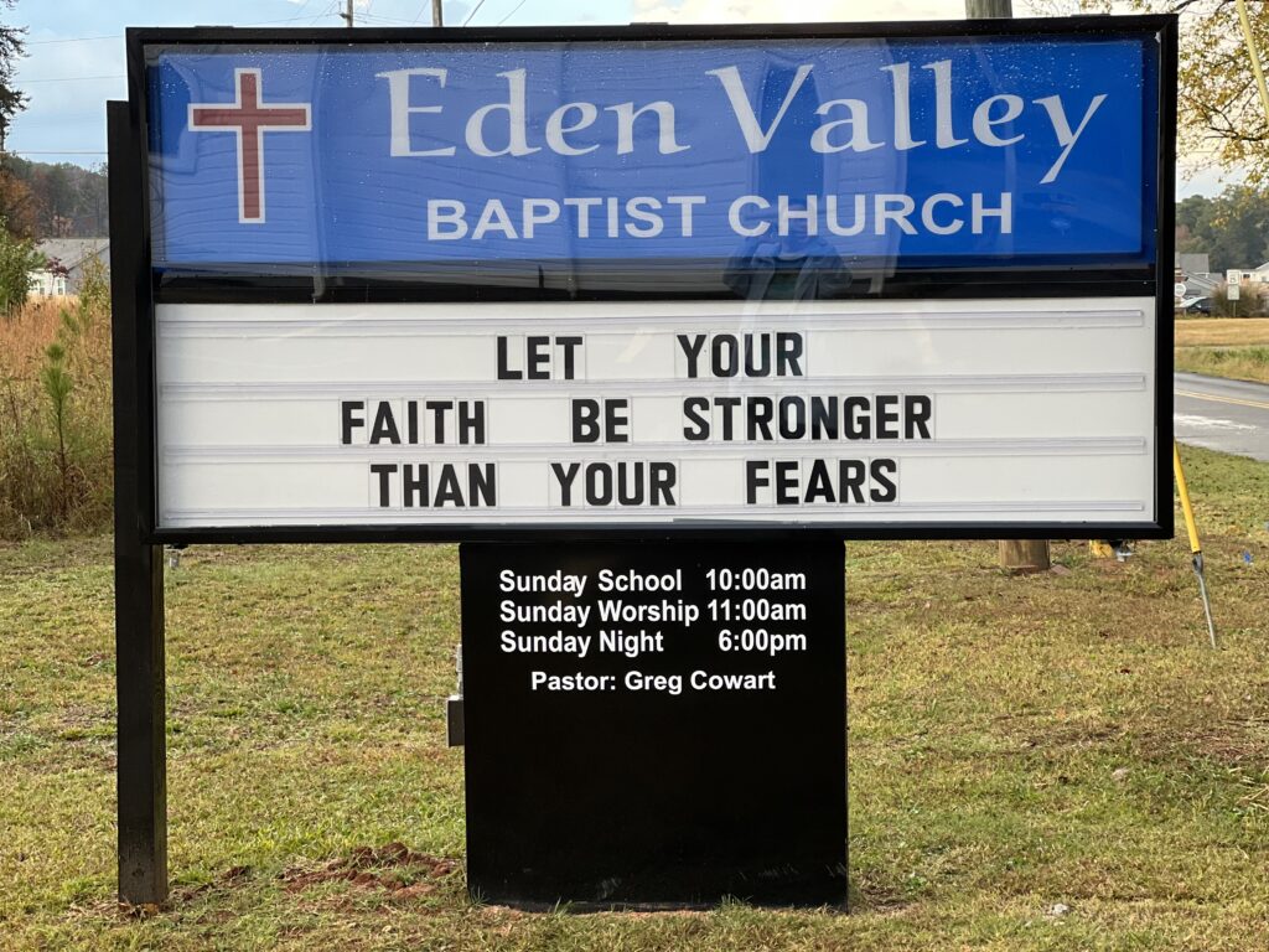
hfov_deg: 25.3
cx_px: 634
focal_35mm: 77
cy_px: 476
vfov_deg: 19.1
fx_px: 2823
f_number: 2.8
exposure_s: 1/121
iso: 80
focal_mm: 9
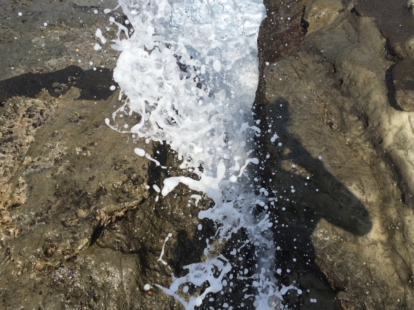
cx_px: 207
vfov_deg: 48.2
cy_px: 155
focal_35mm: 29
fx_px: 347
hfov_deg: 61.7
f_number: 2.2
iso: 32
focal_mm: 4.15
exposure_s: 1/1582
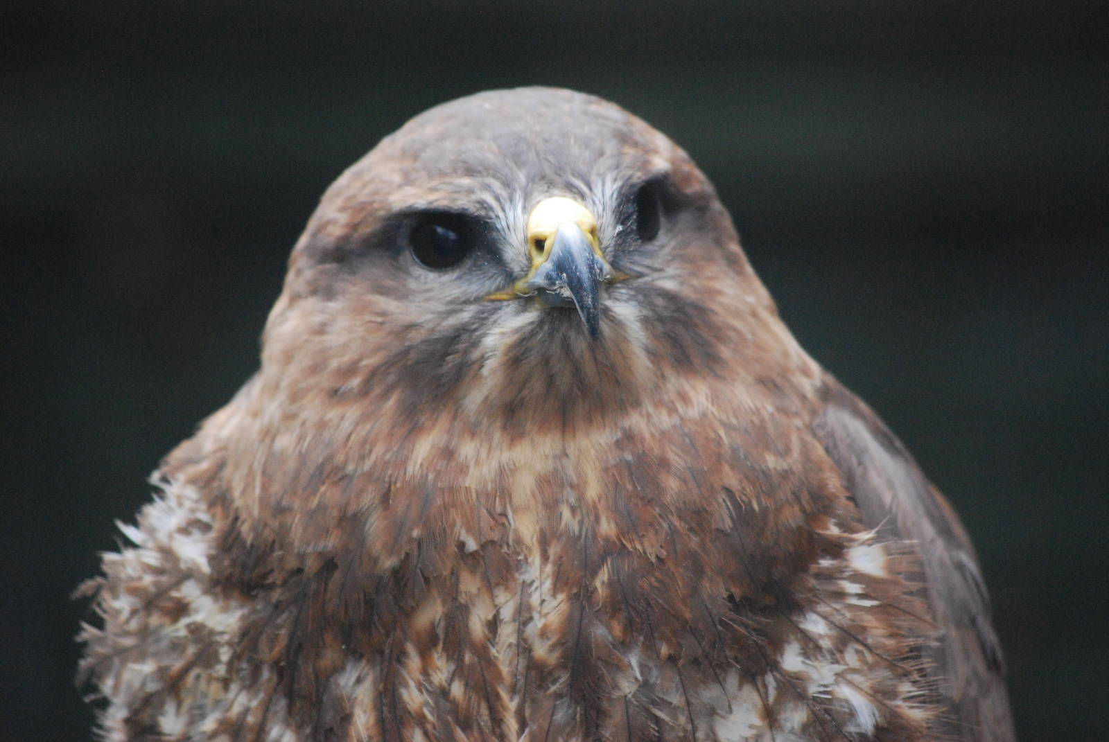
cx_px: 554
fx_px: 9253
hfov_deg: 6.9
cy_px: 371
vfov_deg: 4.6
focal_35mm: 300
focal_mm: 200
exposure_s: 1/80
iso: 1600
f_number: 5.6
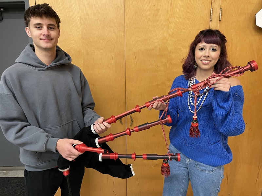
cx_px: 131
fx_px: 197
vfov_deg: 53.1
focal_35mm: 26
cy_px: 98
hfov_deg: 67.3
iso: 250
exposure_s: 1/60
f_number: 1.6
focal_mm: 5.1
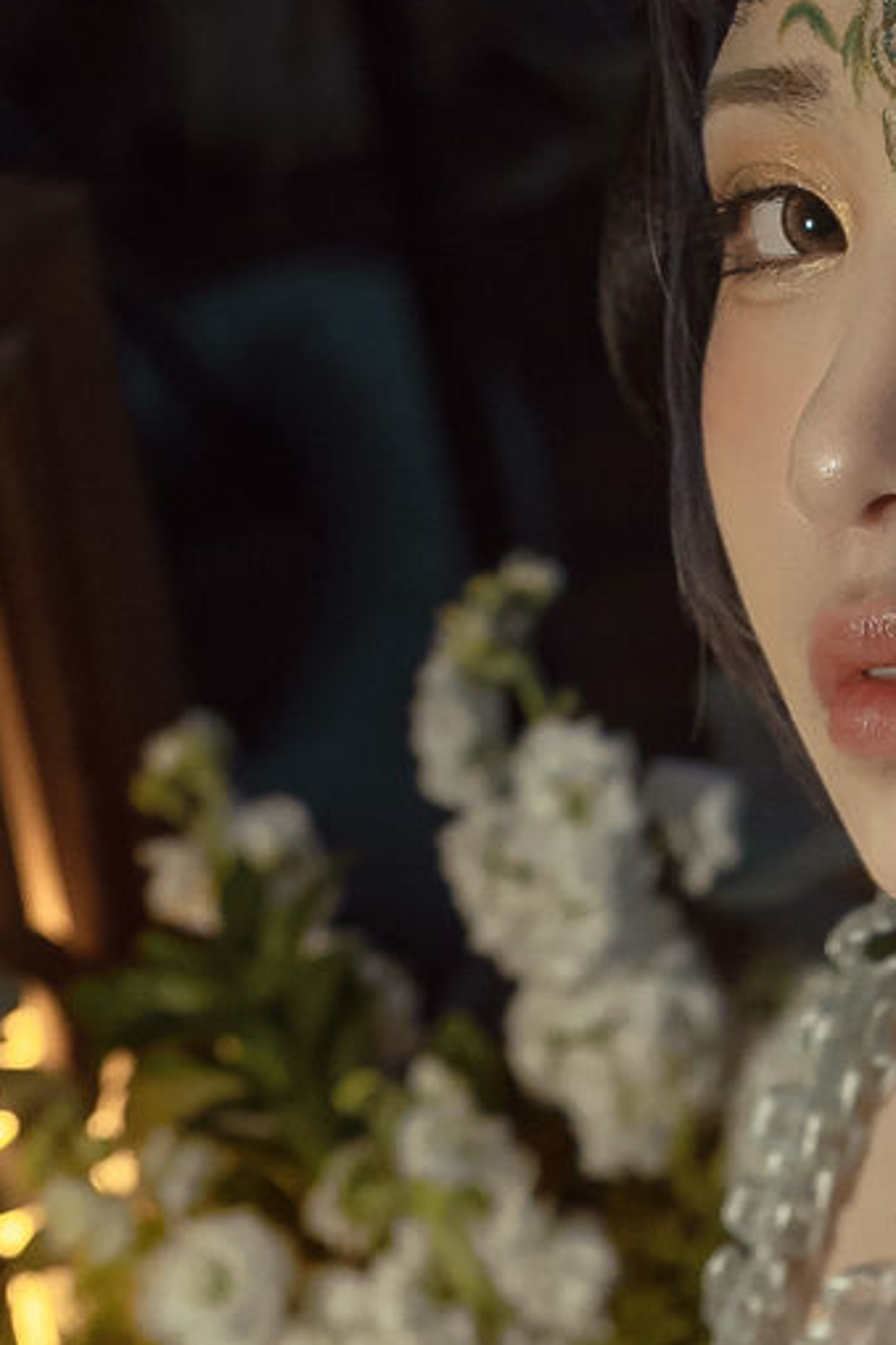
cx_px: 1073
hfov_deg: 8.2
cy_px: 1990
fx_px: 6164
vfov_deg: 11.9
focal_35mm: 165
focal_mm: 35
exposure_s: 1/40
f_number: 3.5
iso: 640
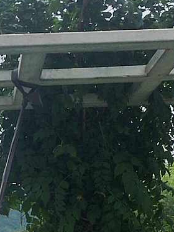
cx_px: -19
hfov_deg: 4.7
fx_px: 2120
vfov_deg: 6.2
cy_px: 321
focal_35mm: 316
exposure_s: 1/836
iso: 25
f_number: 2.2
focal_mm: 4.15
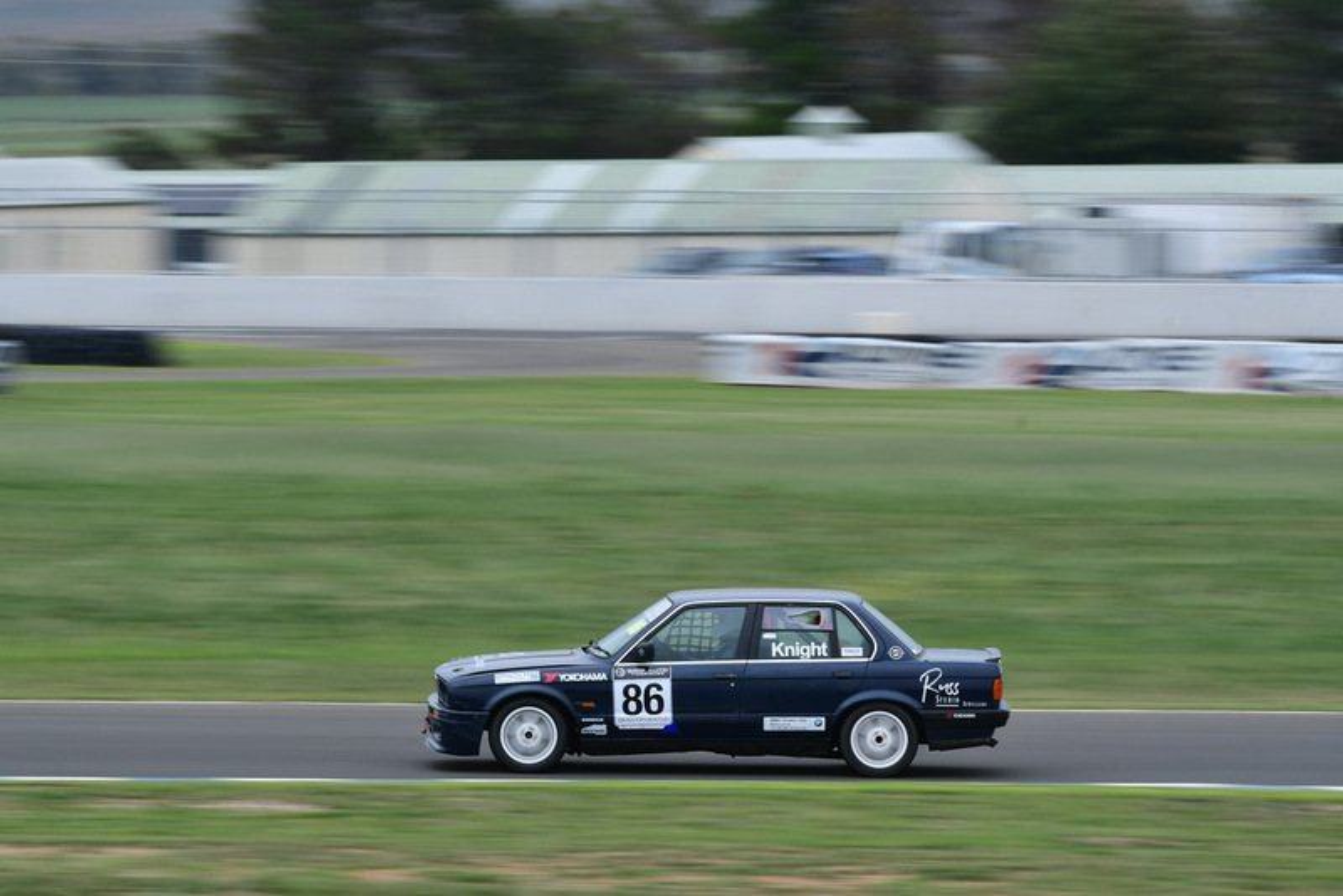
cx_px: 672
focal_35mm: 390
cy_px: 448
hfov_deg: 5.3
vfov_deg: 3.5
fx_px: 14554
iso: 200
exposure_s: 1/100
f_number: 13
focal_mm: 260
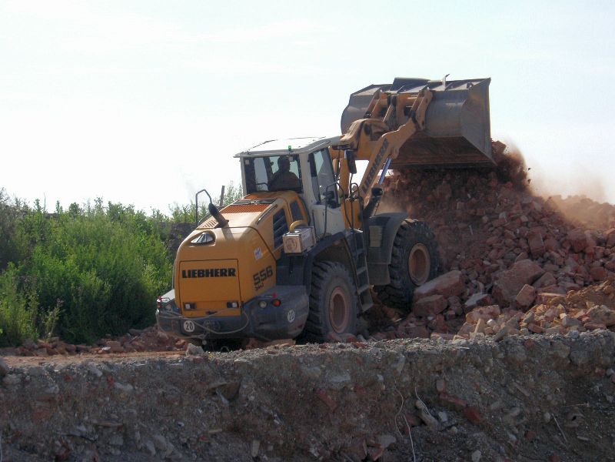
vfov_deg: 14.1
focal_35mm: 105
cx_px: 308
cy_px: 231
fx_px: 1865
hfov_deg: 18.7
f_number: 5
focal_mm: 17.1
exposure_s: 1/350
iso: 50
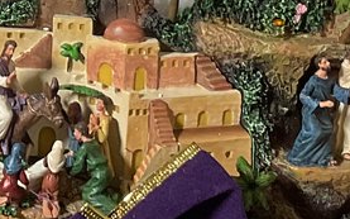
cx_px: 12
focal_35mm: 168
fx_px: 1602
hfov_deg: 12.3
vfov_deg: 7.5
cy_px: -196
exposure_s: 1/60
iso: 40
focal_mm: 3
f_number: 1.8
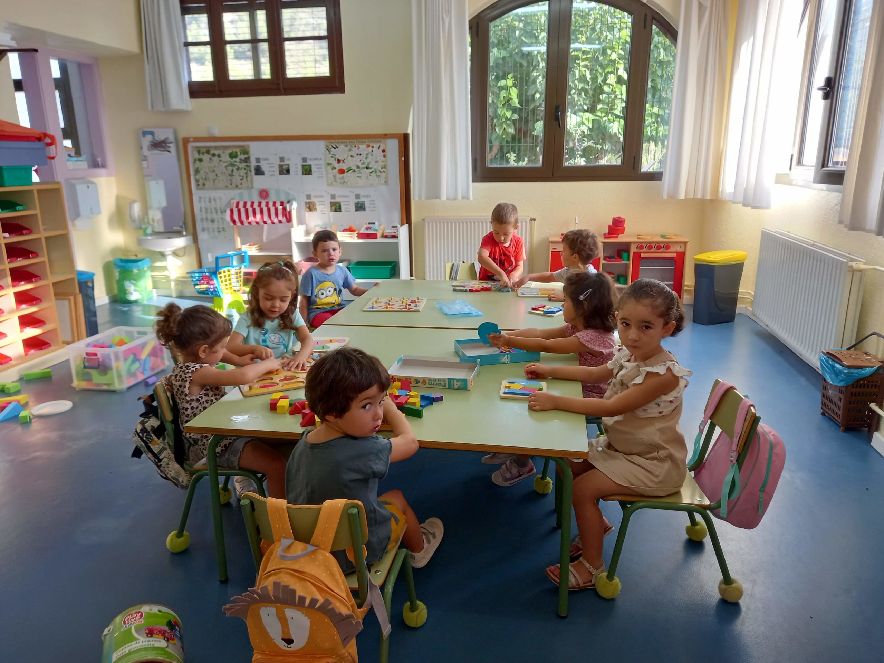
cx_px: 442
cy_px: 332
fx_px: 638
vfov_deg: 54.9
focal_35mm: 25
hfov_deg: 69.4
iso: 80
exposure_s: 1/50
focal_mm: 4.6
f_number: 2
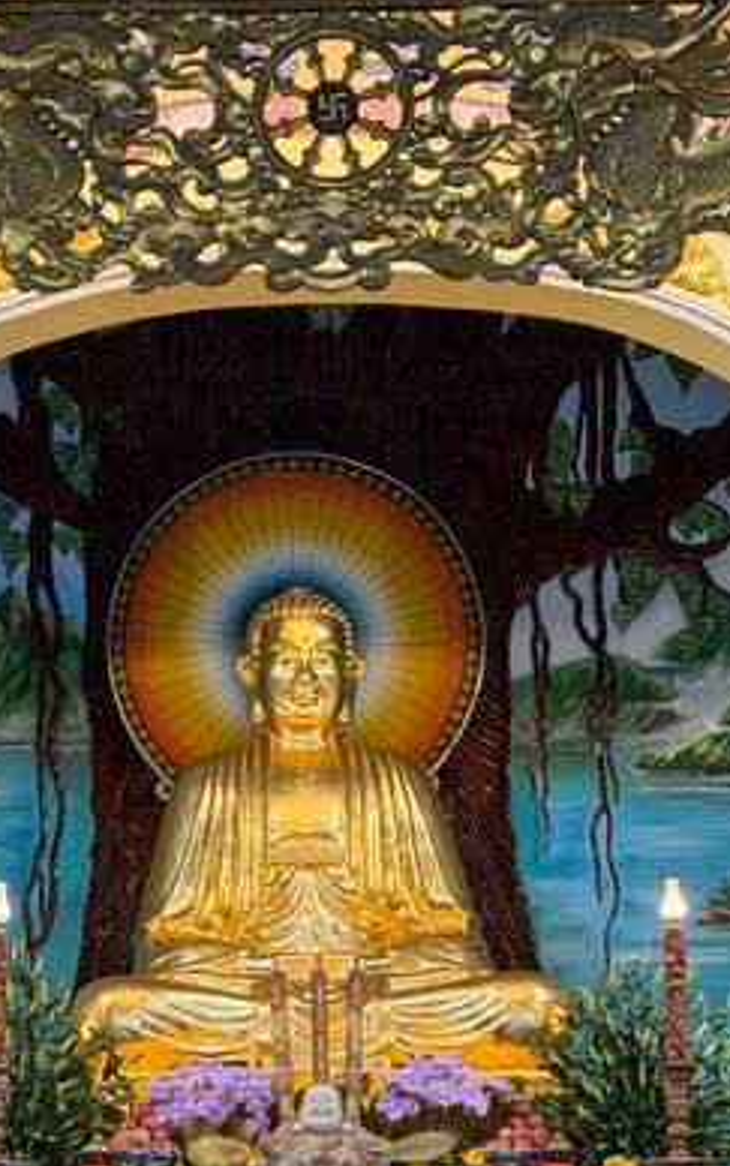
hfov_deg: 15.6
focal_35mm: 84
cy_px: 960
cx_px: 318
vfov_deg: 24.2
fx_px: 2670
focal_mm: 6.76
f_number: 1.78
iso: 160
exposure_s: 1/50
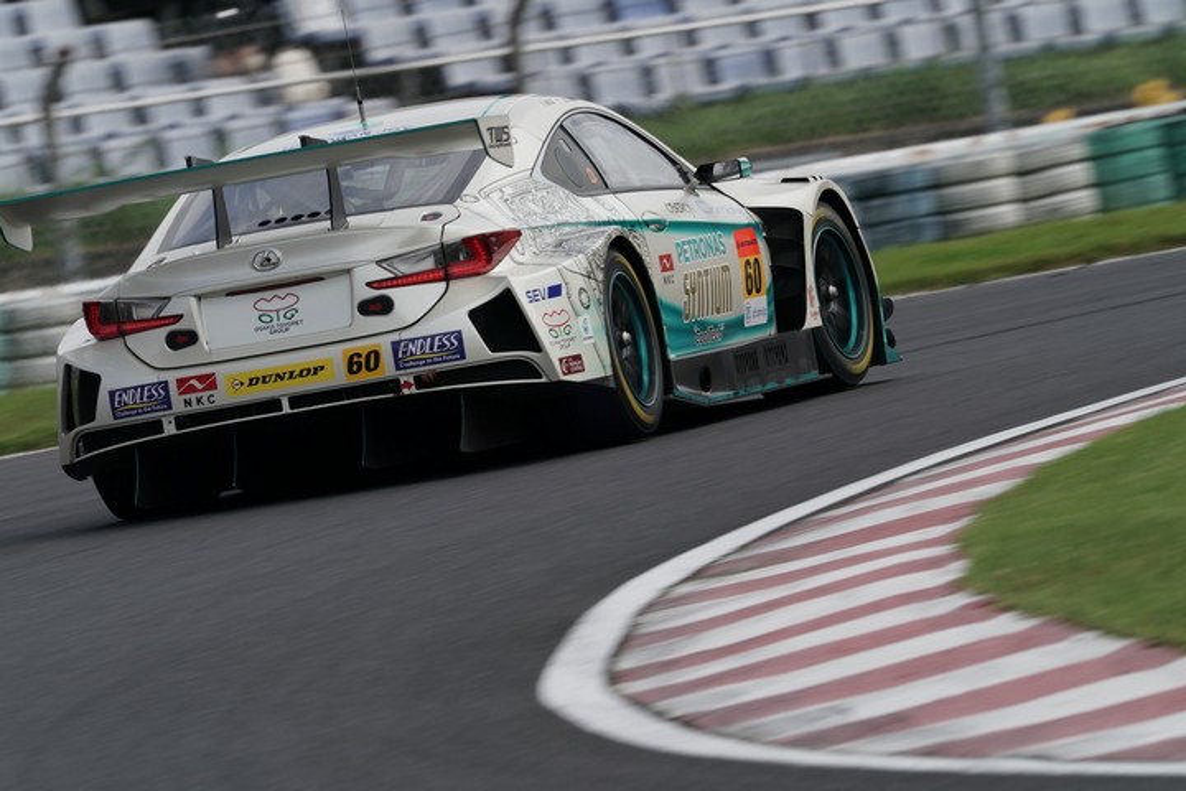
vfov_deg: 1.6
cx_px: 593
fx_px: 27671
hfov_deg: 2.5
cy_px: 396
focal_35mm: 840
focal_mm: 840
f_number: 18
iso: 200
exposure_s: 1/125
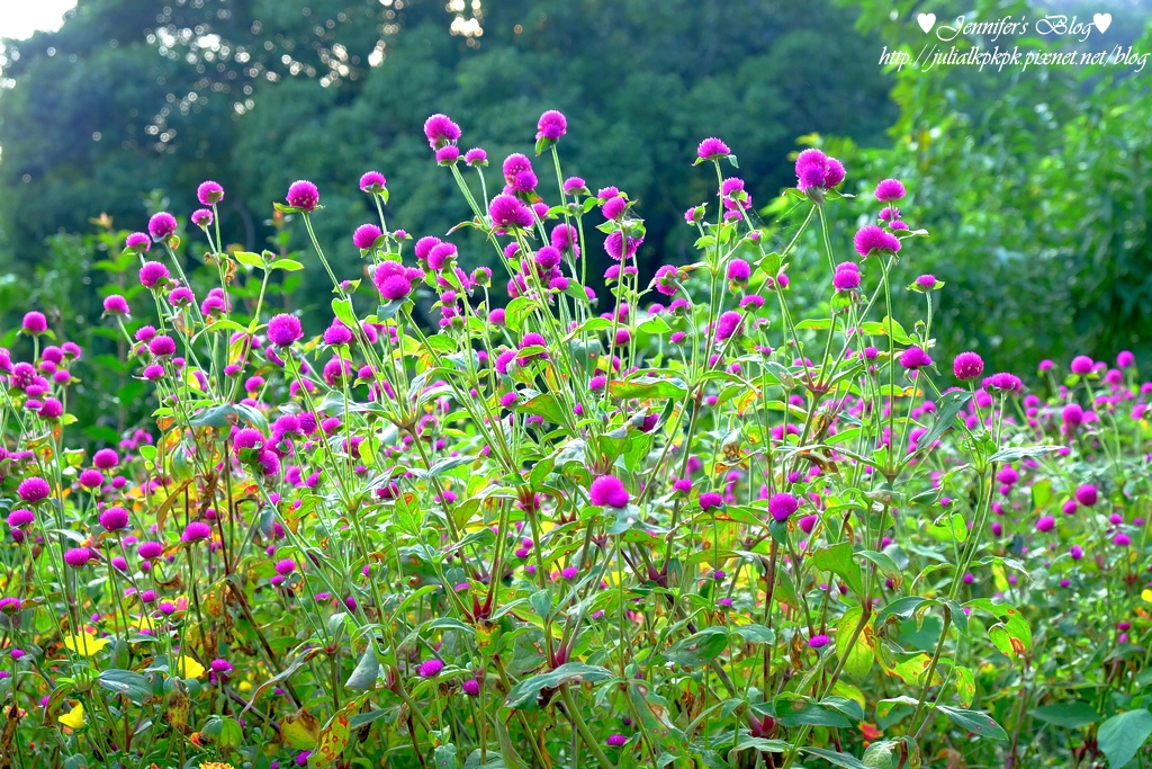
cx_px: 576
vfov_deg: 27.5
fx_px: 1568
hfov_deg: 40.3
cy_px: 384
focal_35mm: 49
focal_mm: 32.9
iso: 800
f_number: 5.6
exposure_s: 1/125
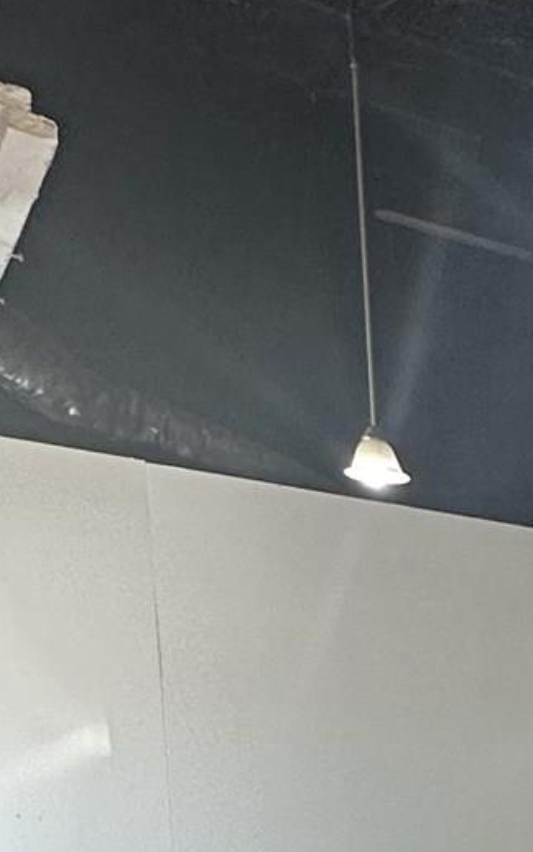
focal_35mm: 66
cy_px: 1125
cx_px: 1160
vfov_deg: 26.2
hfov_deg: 14.9
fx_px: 1533
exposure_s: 1/120
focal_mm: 2.22
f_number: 2.2
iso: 100
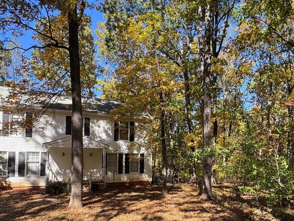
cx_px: 172
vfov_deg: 55.3
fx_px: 204
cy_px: 152
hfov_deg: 71.0
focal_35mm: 24
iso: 40
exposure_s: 1/276
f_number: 2.2
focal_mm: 2.22
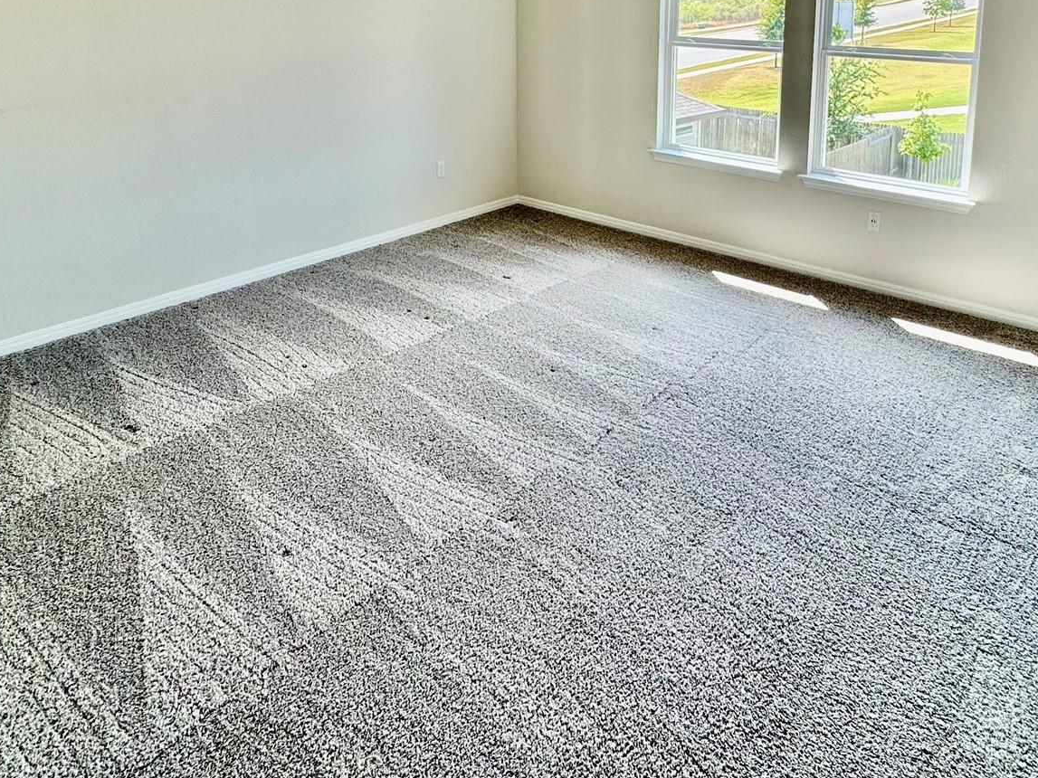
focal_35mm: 25
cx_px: 625
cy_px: 104
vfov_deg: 49.9
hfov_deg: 68.7
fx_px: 750
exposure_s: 1/181
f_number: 2.2
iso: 40
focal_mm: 2.22
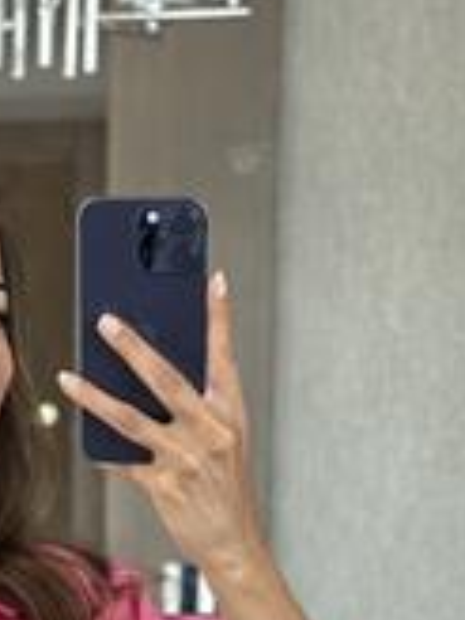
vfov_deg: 12.7
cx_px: -68
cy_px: 892
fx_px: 2651
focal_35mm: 148
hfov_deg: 9.9
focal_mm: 6.86
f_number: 1.78
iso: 125
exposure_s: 1/60
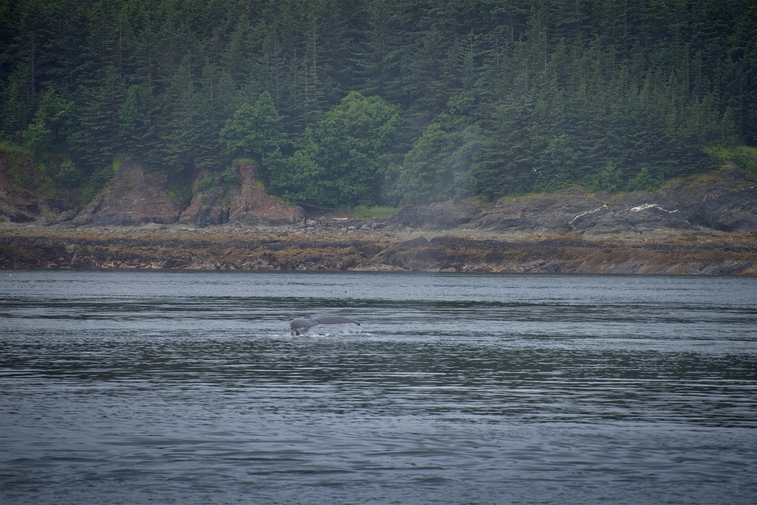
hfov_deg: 6.9
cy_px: 252
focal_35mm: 300
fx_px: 6309
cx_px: 378
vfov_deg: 4.6
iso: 200
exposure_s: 1/640
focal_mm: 300
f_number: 5.6
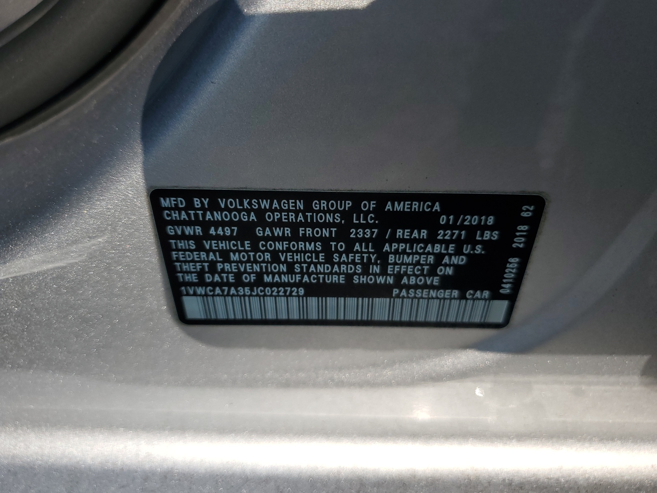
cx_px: 328
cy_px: 246
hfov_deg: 67.3
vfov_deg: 53.1
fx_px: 493
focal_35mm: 26
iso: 50
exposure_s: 1/5000
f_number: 1.5
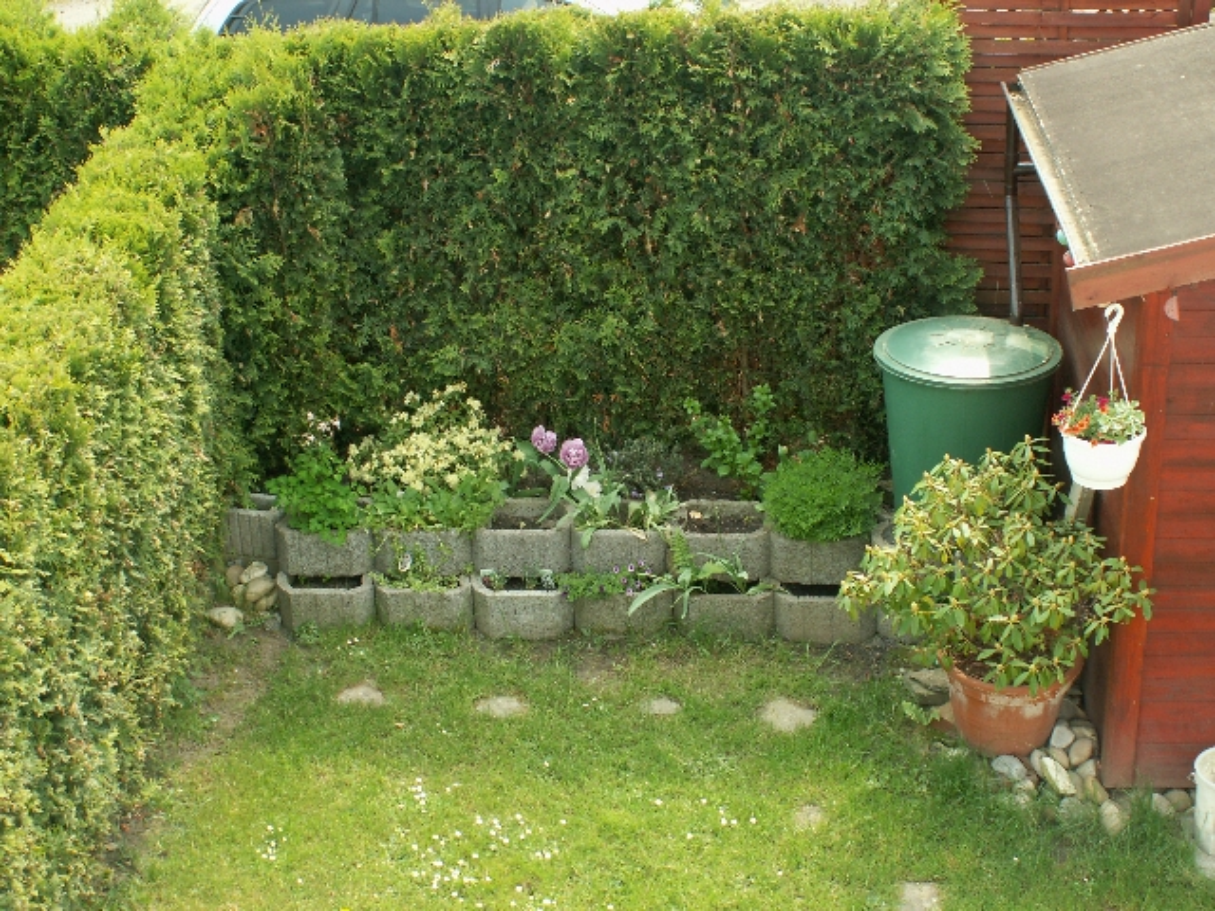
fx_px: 2036
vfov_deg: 25.2
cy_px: 456
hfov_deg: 33.2
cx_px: 608
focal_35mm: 58
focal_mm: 9.69
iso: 50
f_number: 4
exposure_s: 1/60
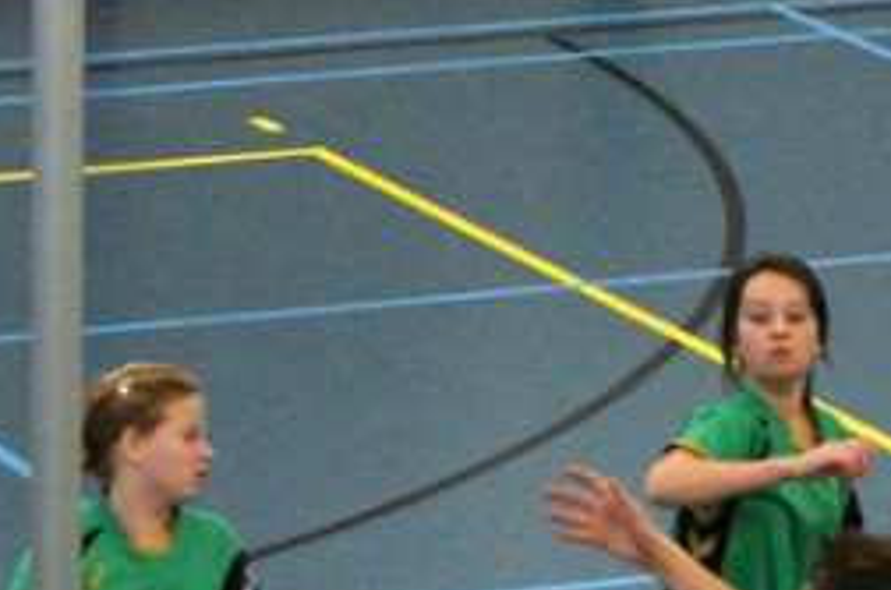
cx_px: 1315
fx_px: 6185
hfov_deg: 8.1
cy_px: 530
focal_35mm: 250
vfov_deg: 5.5
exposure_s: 1/160
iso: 800
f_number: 4.5
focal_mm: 35
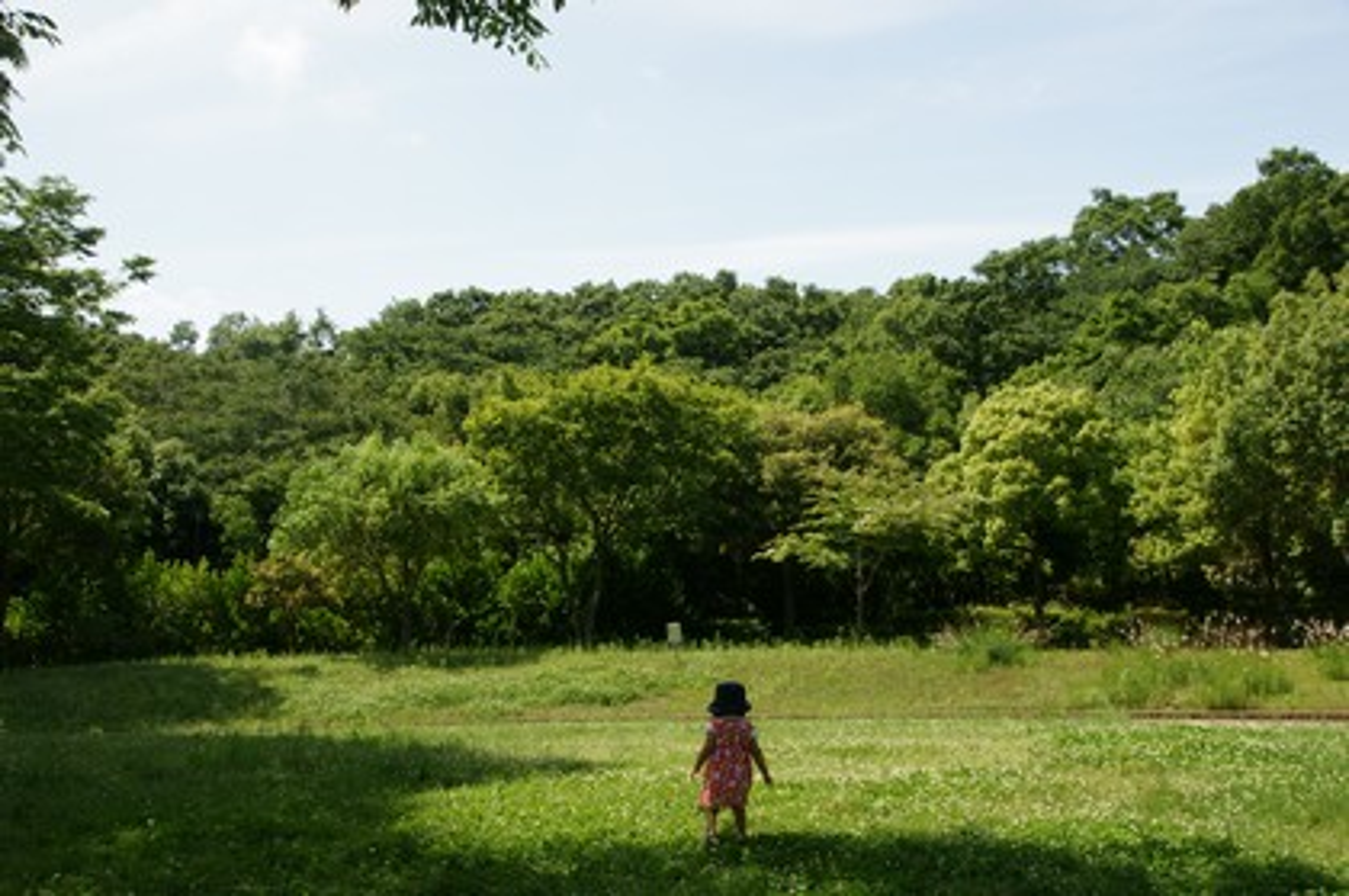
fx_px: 1123
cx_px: 674
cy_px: 448
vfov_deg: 43.5
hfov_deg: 62.0
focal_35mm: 30
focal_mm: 20
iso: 200
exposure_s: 1/320
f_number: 8
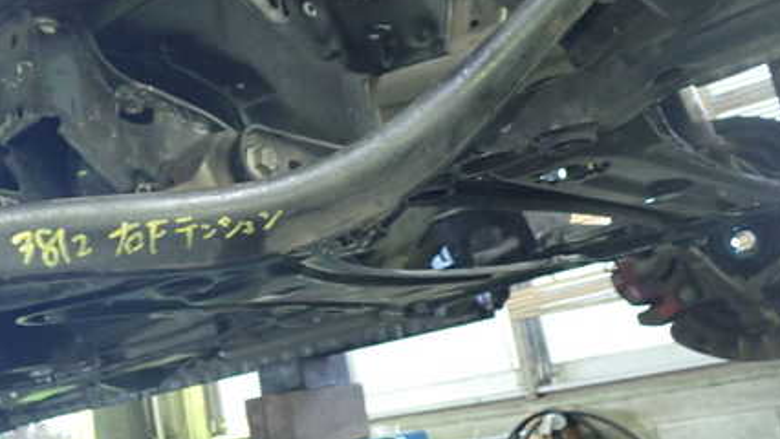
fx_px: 952
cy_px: 183
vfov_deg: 26.0
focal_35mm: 46
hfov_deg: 43.9
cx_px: 255
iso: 800
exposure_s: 1/25
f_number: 2.3
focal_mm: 5.4
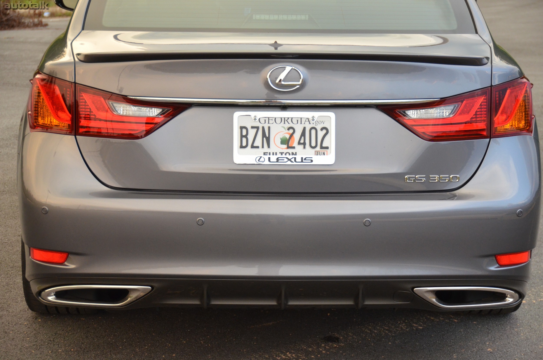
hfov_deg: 22.0
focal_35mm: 93
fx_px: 1400
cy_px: 180
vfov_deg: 14.6
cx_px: 272
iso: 1600
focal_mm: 62
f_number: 4.8
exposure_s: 1/250
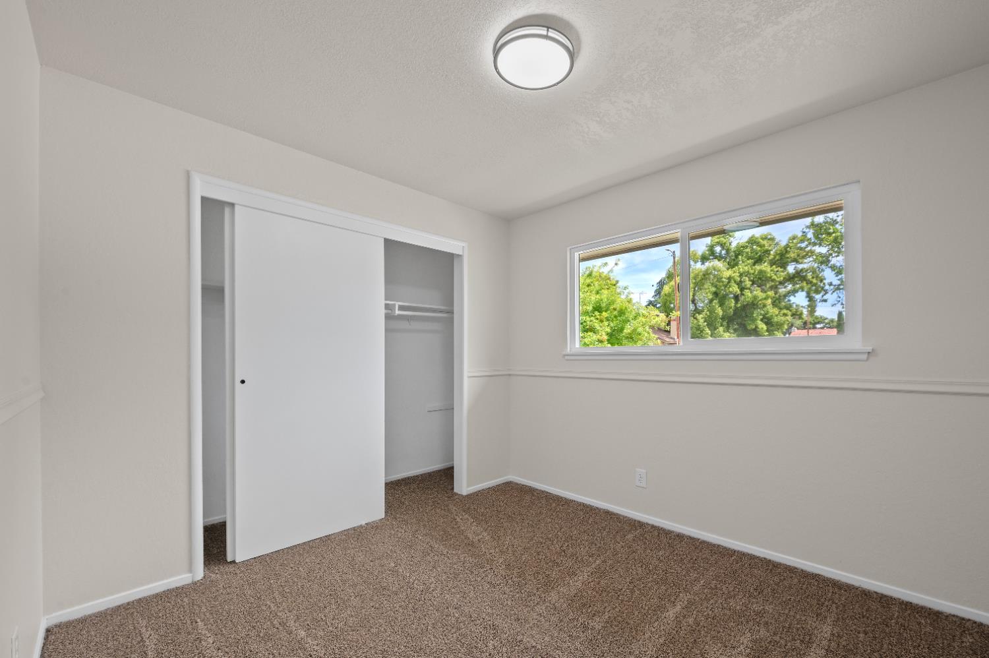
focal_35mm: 14
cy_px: 329
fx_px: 384
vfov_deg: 81.1
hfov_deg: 104.3
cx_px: 494
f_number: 9
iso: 250
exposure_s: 1/10
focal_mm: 14
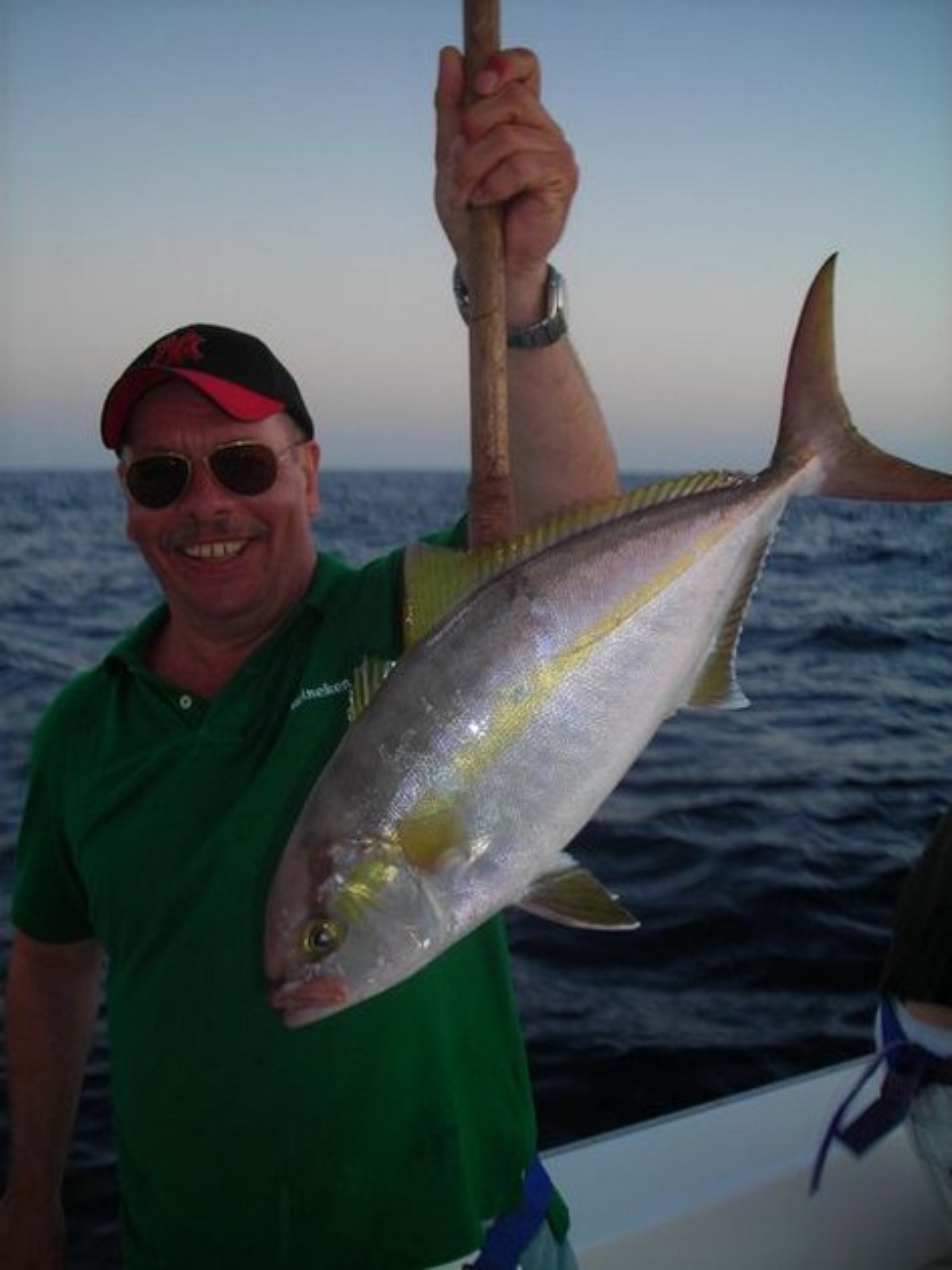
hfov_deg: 37.7
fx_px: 1394
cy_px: 635
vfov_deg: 49.0
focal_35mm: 38
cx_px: 476
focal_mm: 6.3
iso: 50
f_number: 3.2
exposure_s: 1/30
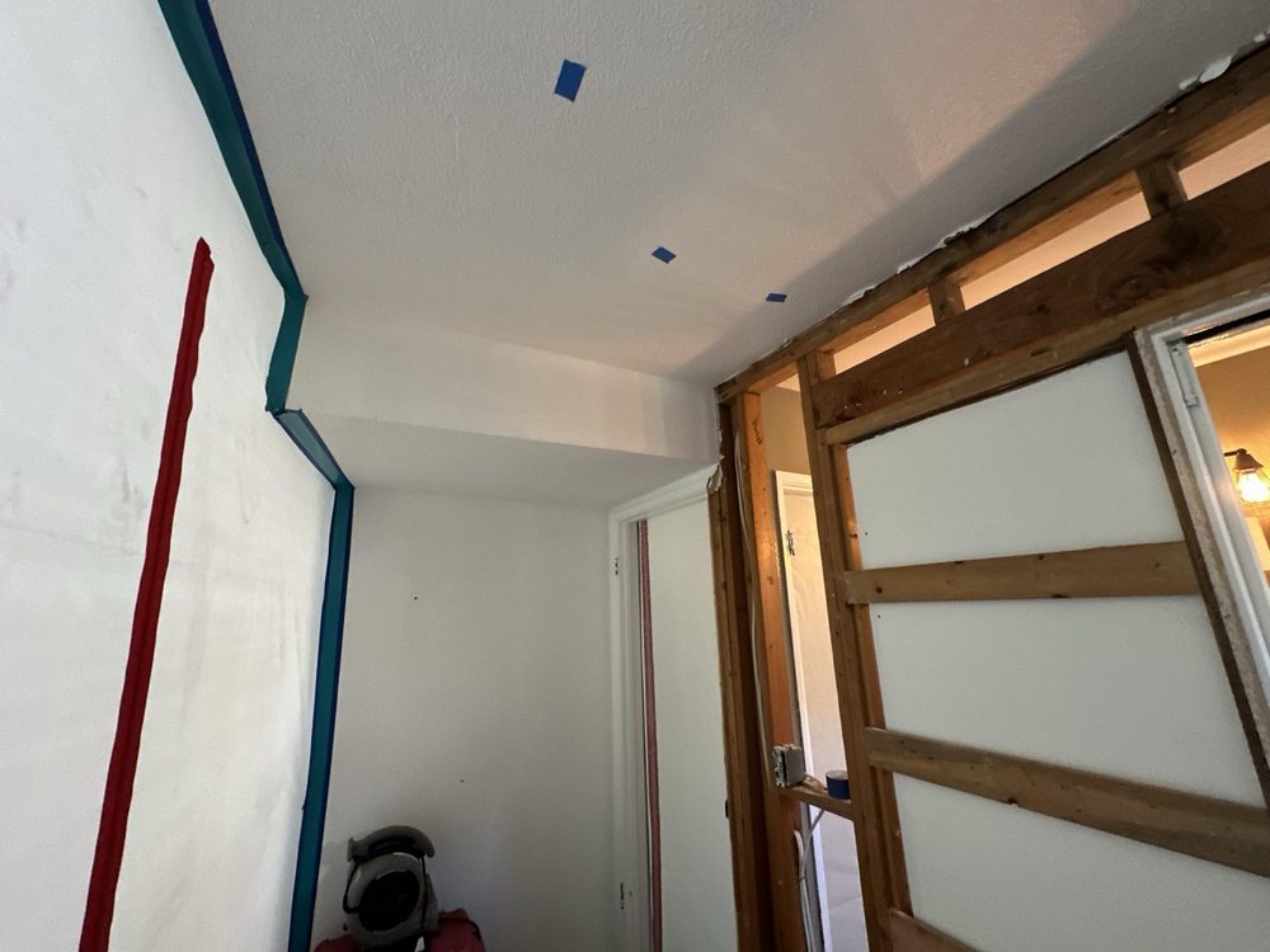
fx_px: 514
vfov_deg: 85.7
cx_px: 635
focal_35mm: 14
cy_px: 476
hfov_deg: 102.1
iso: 640
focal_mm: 2.22
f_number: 2.2
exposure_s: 1/60
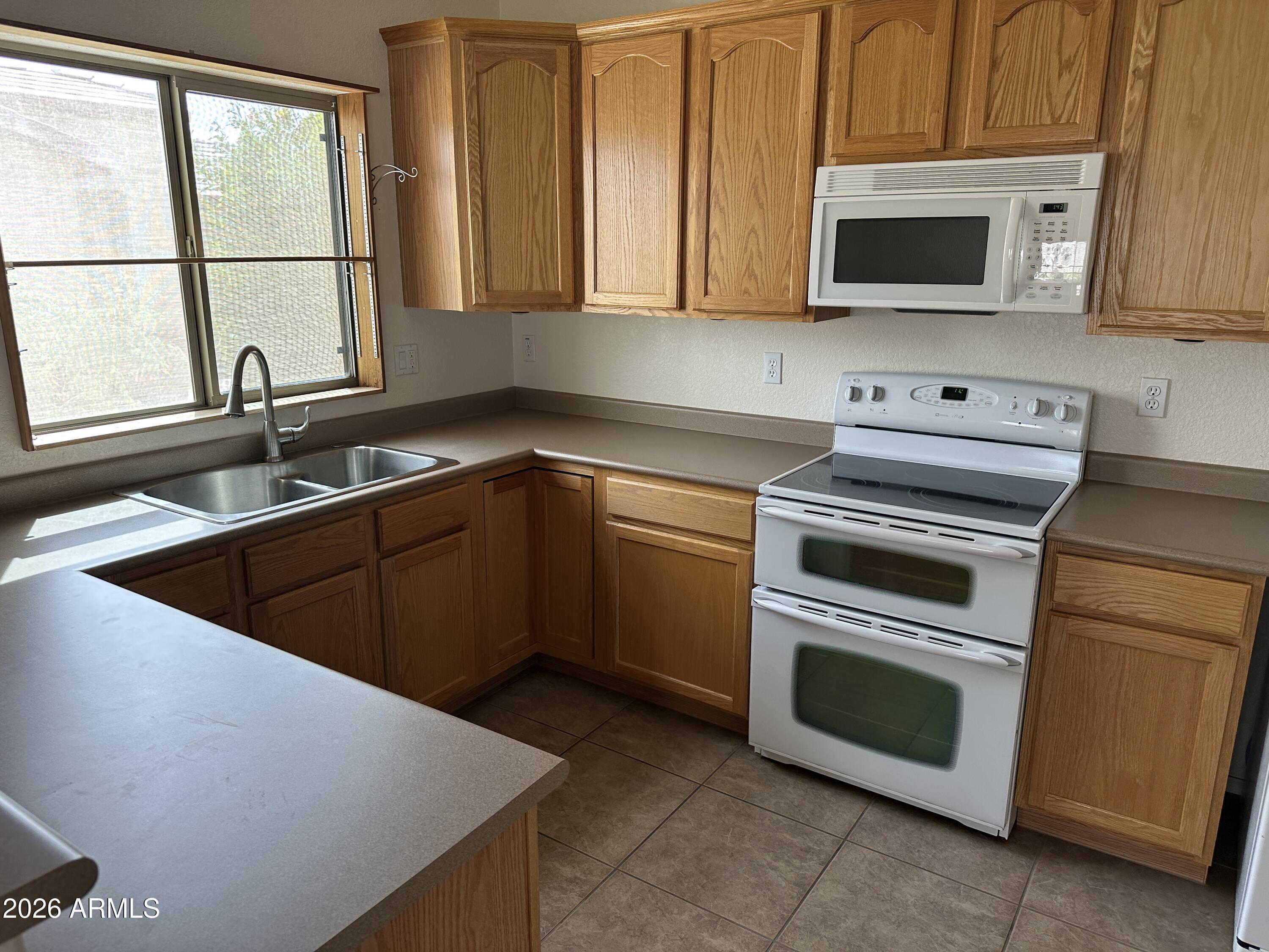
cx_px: 634
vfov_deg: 56.8
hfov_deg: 71.6
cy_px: 476
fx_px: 880
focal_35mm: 24
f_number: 1.78
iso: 125
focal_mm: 6.86
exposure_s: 1/130
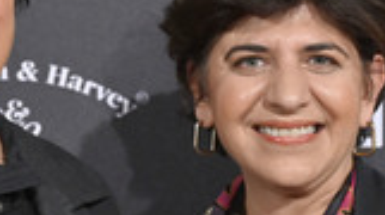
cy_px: 167
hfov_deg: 12.0
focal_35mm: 179
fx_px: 1825
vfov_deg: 6.7
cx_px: 102
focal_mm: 61
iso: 1000
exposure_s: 1/200
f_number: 4
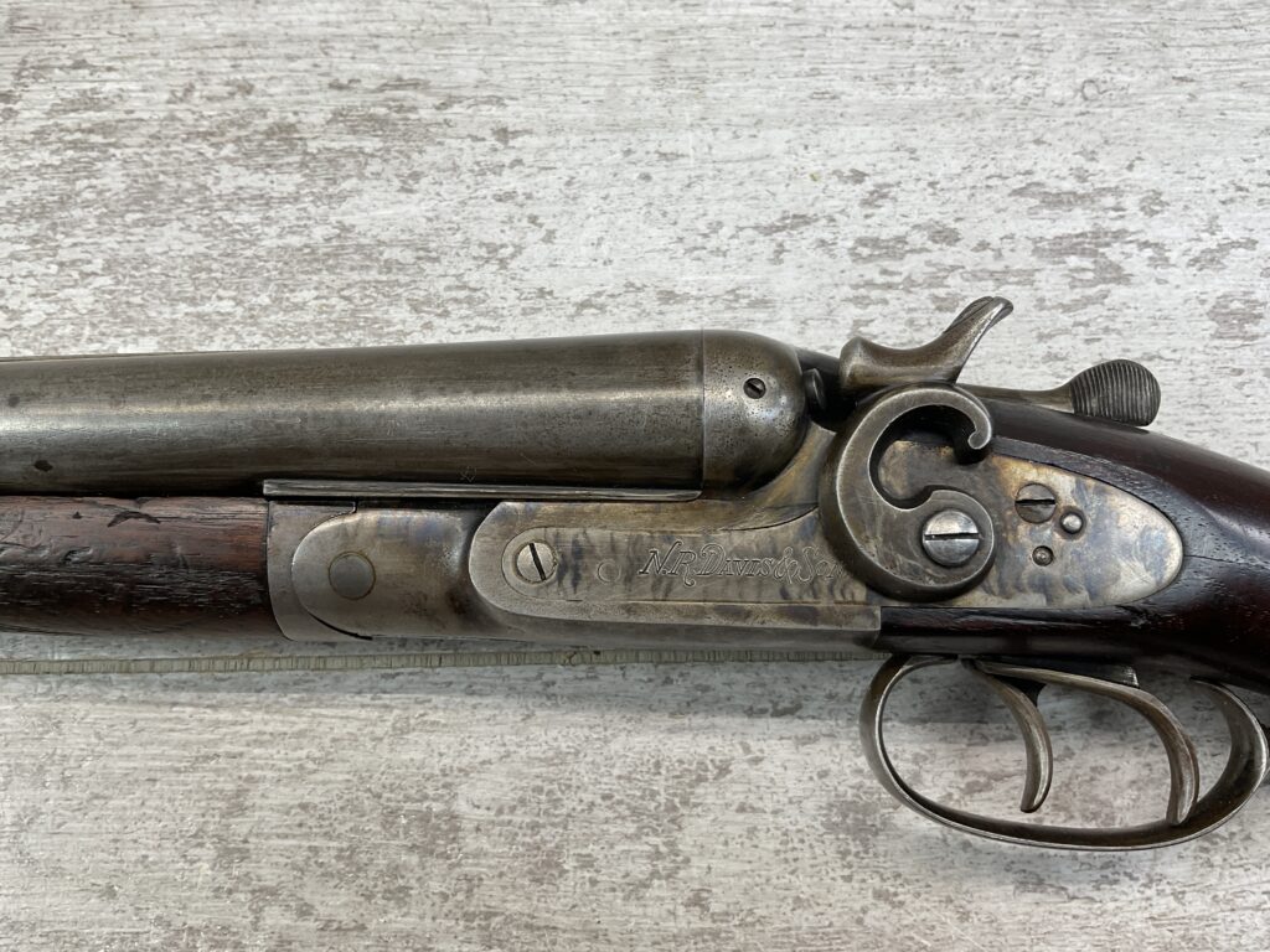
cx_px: 635
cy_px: 476
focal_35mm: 29
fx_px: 1064
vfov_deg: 48.2
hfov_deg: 61.7
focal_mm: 3
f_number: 1.8
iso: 20
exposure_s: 1/120
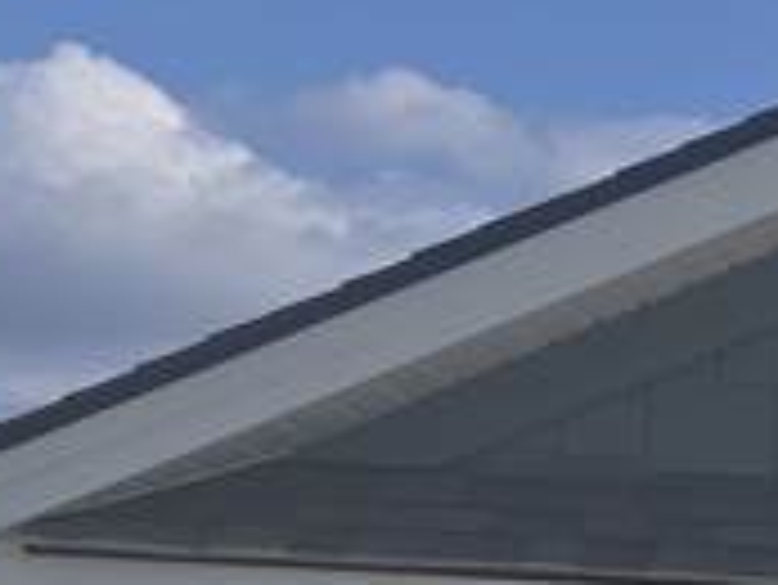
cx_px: 2383
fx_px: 3823
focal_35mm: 170
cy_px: 1354
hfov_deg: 9.2
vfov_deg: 8.1
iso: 12
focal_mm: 6.3
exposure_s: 1/1129
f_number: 1.7
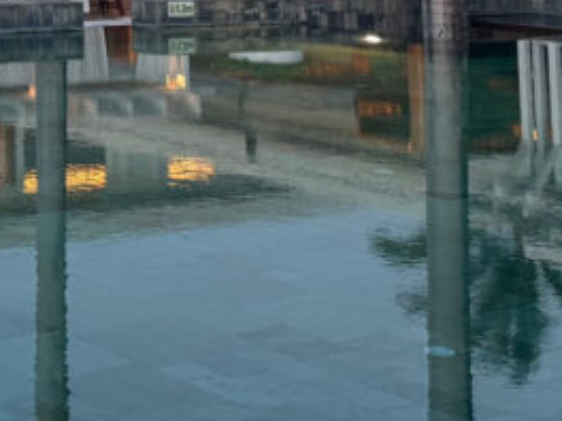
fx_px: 1770
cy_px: -483
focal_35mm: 109
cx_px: -164
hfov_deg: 17.0
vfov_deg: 11.8
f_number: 1.78
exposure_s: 1/121
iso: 125
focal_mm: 6.76
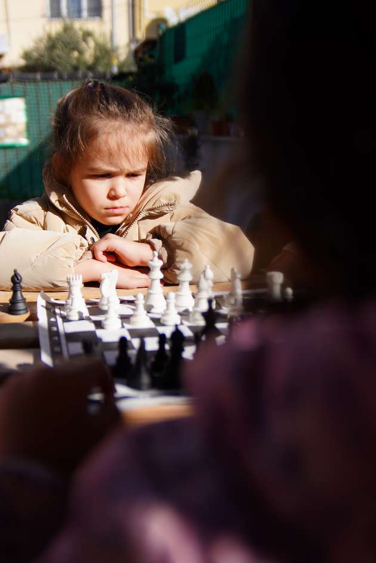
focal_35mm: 38
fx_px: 595
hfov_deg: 34.1
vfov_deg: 50.7
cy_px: 276
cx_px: 79
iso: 125
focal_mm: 24
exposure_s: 1/5000
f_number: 2.8
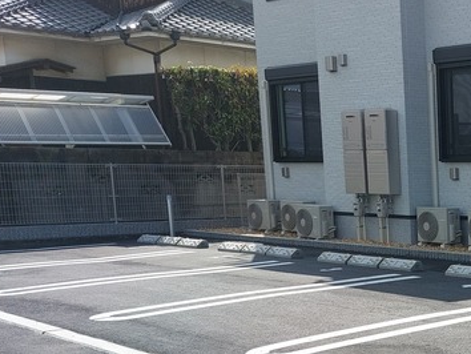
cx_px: 576
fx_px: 885
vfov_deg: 21.9
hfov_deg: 26.3
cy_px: 346
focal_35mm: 65
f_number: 1.8
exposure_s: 1/921
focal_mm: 5.23
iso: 25
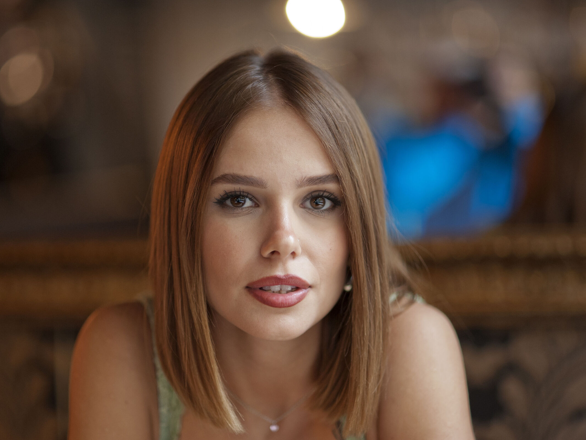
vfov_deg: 13.0
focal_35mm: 114
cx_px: 271
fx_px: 1930
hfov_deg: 17.3
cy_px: 220
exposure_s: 1/250
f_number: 2
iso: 1600
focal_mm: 105
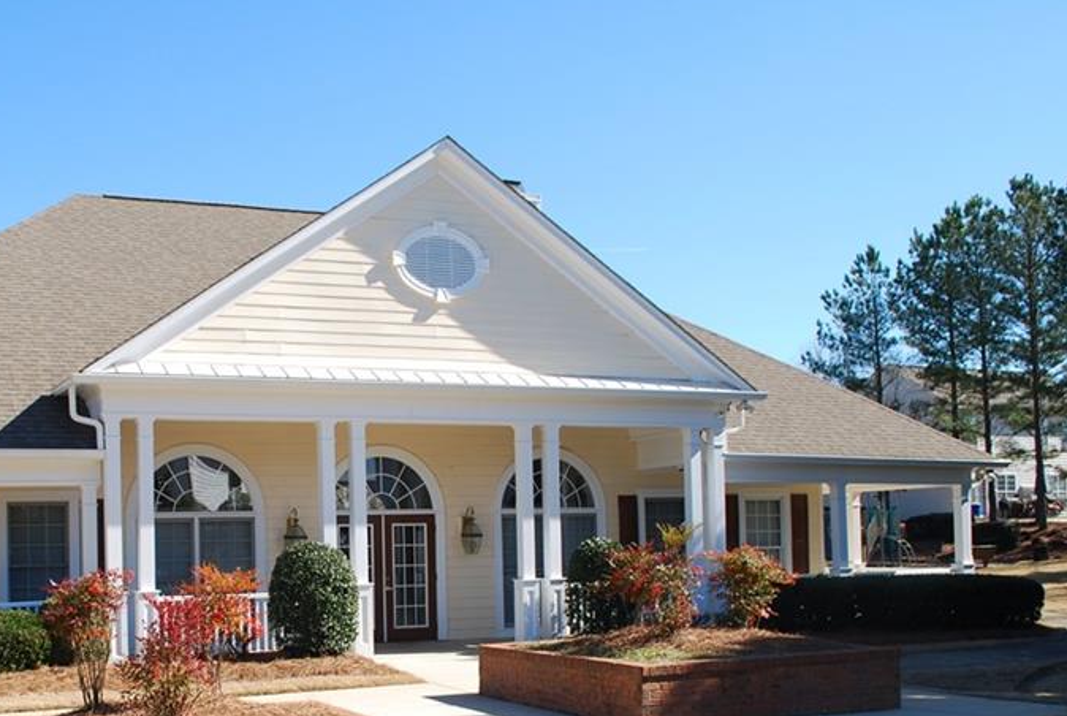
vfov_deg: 32.4
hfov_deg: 46.2
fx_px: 1217
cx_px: 312
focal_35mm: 41
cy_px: 503
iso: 100
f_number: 7.1
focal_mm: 18
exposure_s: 1/200
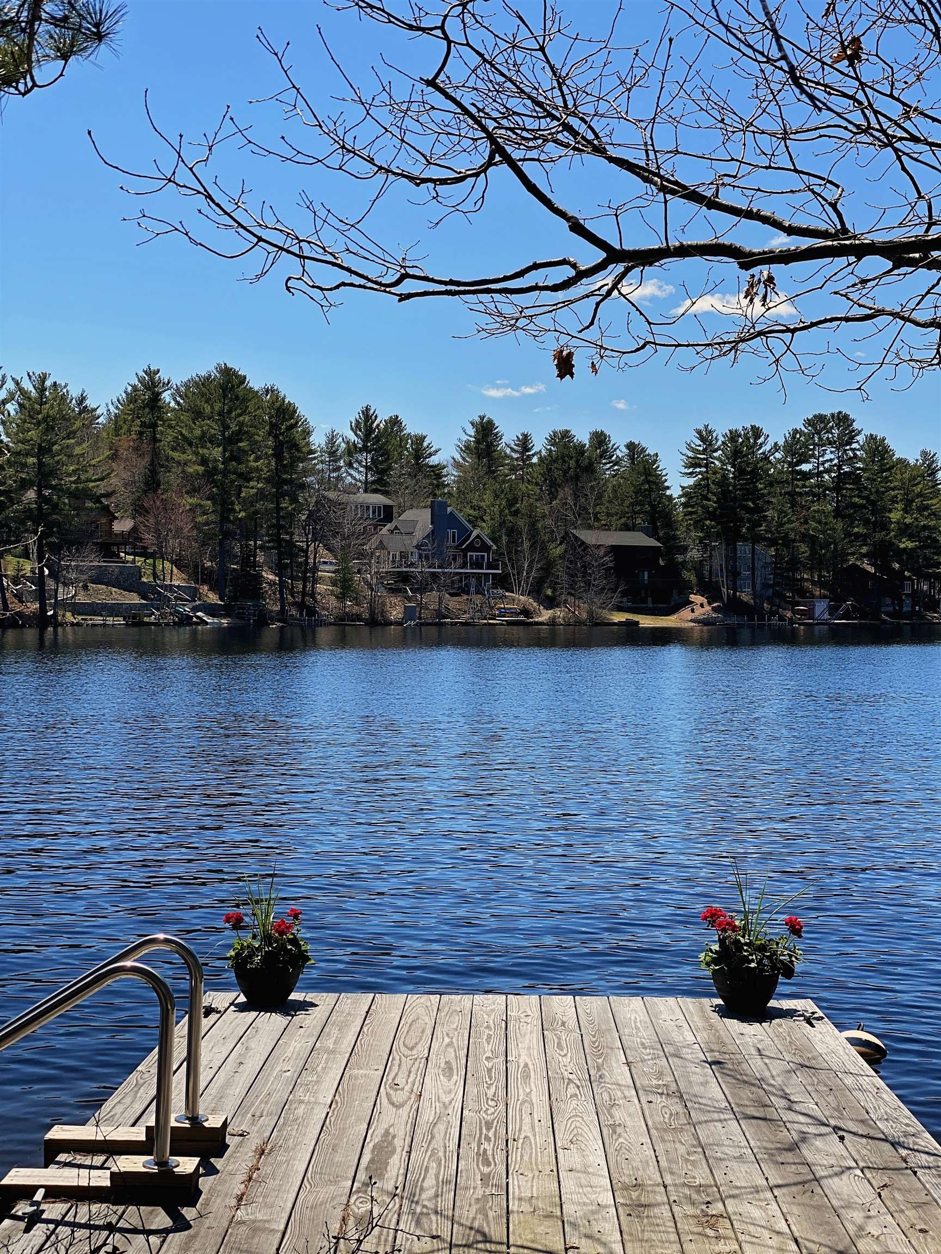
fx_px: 1885
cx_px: 470
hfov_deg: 28.0
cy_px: 627
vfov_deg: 36.8
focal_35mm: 52
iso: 20
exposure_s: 1/1597
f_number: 2
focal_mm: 6
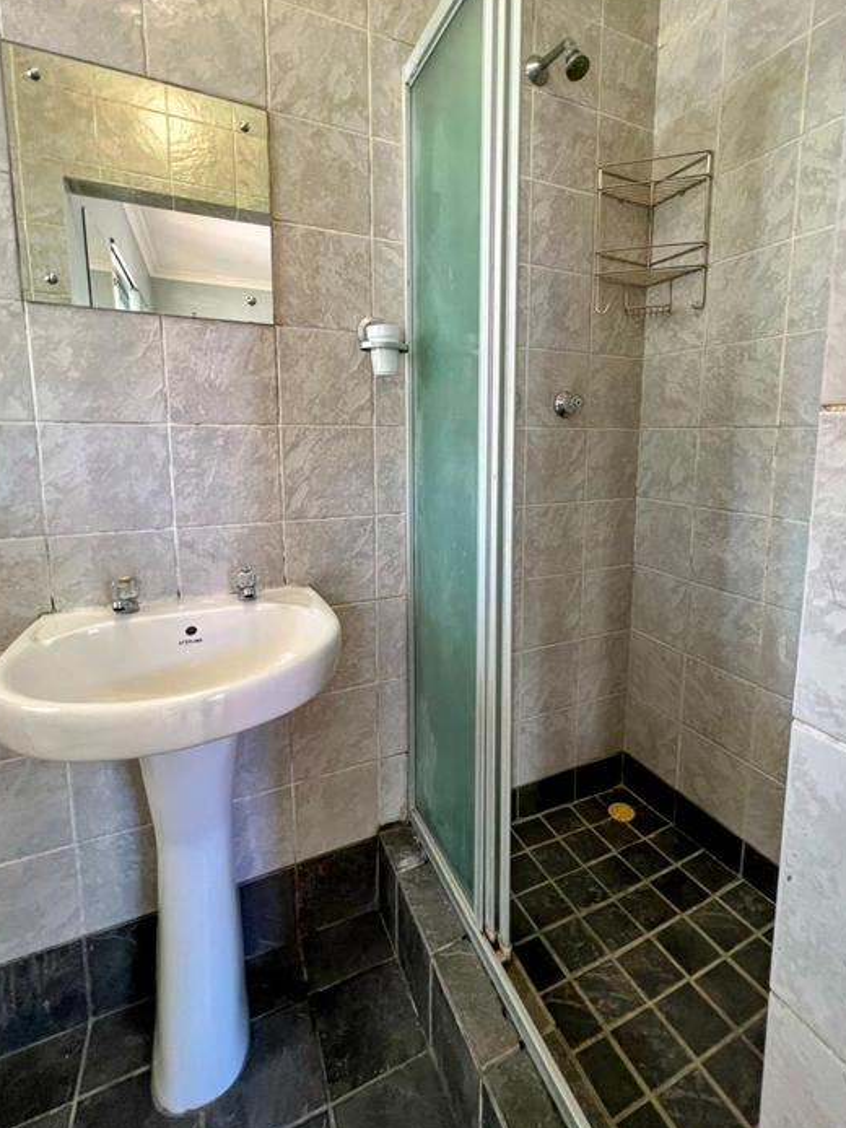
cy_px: 498
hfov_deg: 81.5
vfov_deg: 97.7
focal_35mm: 15
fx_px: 489
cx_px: 470
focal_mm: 1.57
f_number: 1.8
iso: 160
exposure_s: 1/50
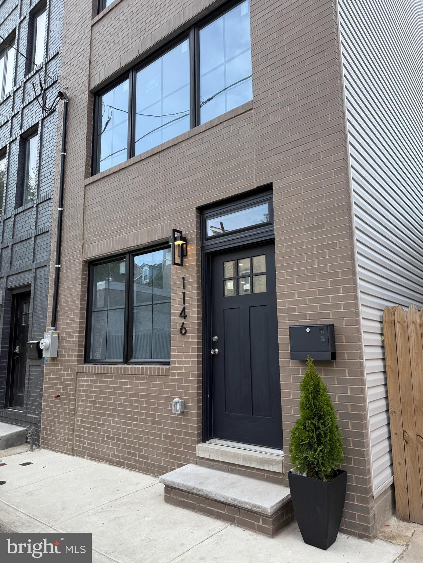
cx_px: 212
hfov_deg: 56.8
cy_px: 282
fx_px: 391
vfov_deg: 71.6
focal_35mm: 24
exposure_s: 1/1292
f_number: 1.78
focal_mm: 6.76
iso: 80
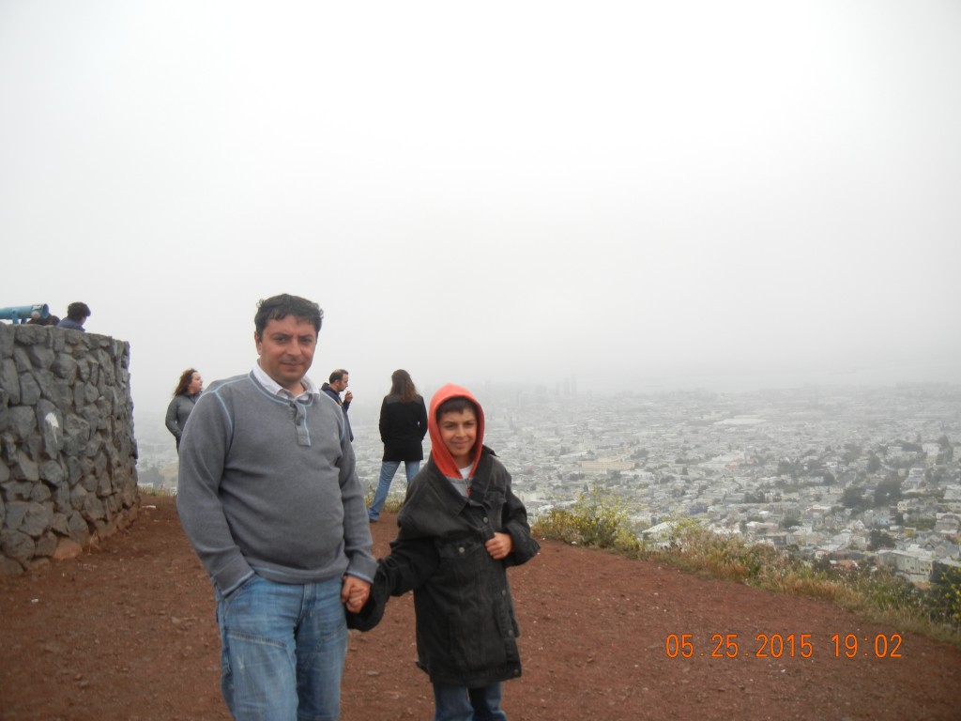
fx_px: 833
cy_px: 360
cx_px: 480
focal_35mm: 30
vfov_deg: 46.8
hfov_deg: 60.0
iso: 160
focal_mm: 5.4
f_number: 3.5
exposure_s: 1/554
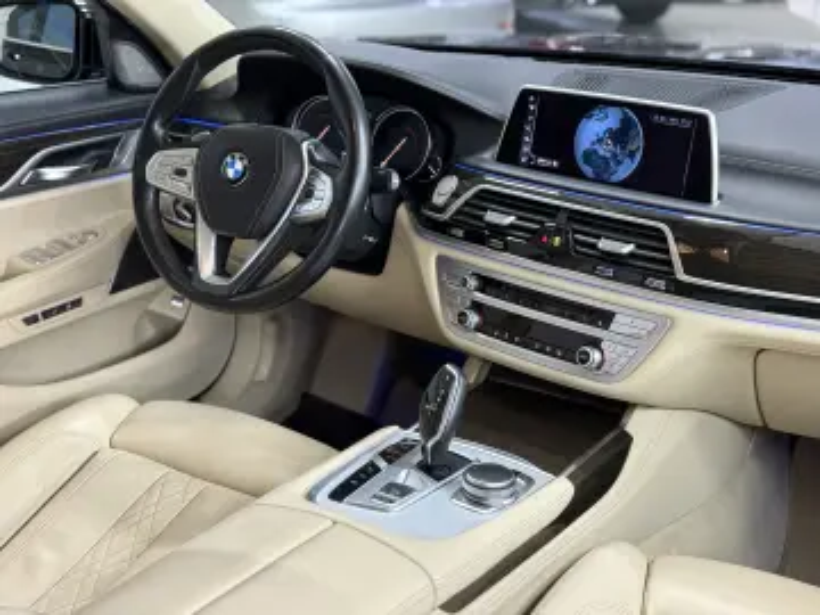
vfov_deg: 30.3
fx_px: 1137
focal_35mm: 48
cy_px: 308
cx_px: 410
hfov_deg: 39.7
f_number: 1.78
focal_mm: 6.76
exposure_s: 1/33
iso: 320
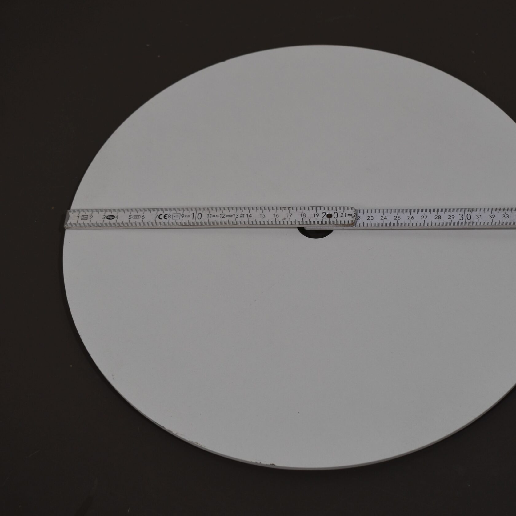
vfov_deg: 34.9
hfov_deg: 34.6
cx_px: 339
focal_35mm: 49
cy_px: 256
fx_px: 820
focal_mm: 25
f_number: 5.6
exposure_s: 1/125
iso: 200
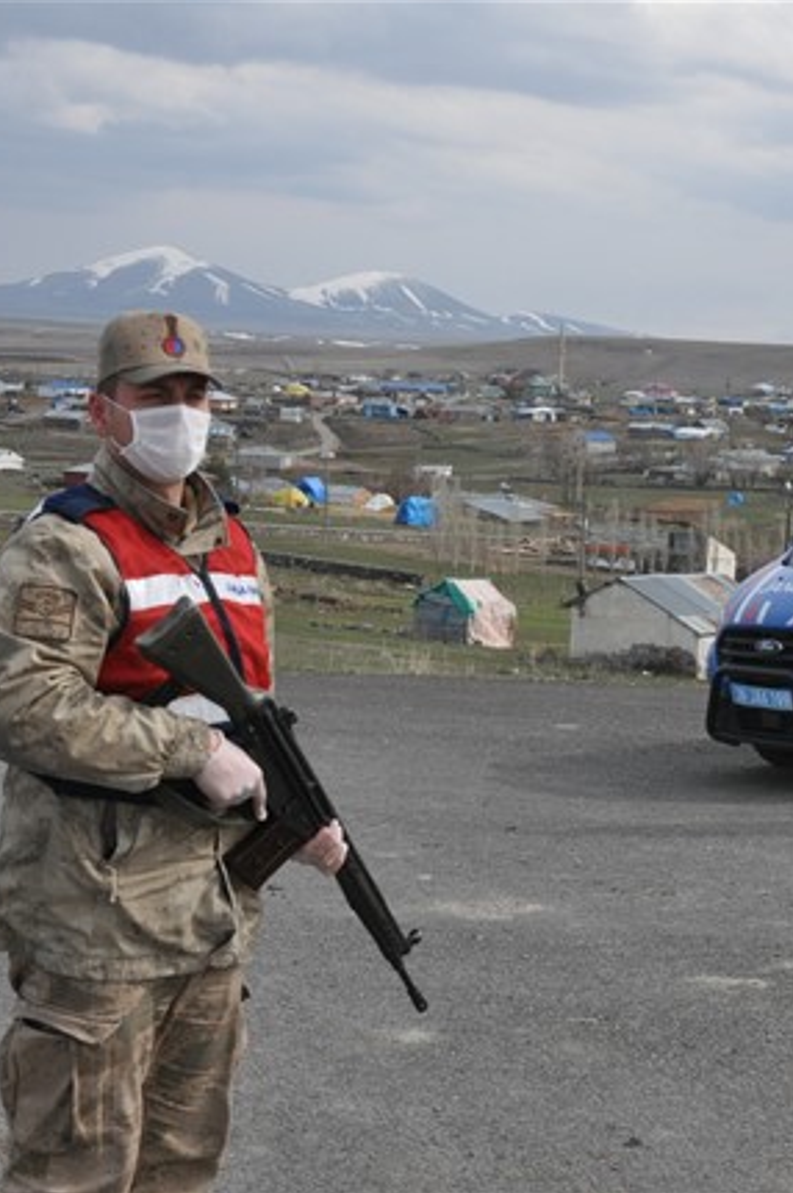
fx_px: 2250
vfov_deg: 29.7
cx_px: 688
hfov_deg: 19.7
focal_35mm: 68
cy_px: 596
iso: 800
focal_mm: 30
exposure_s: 1/640
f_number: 13
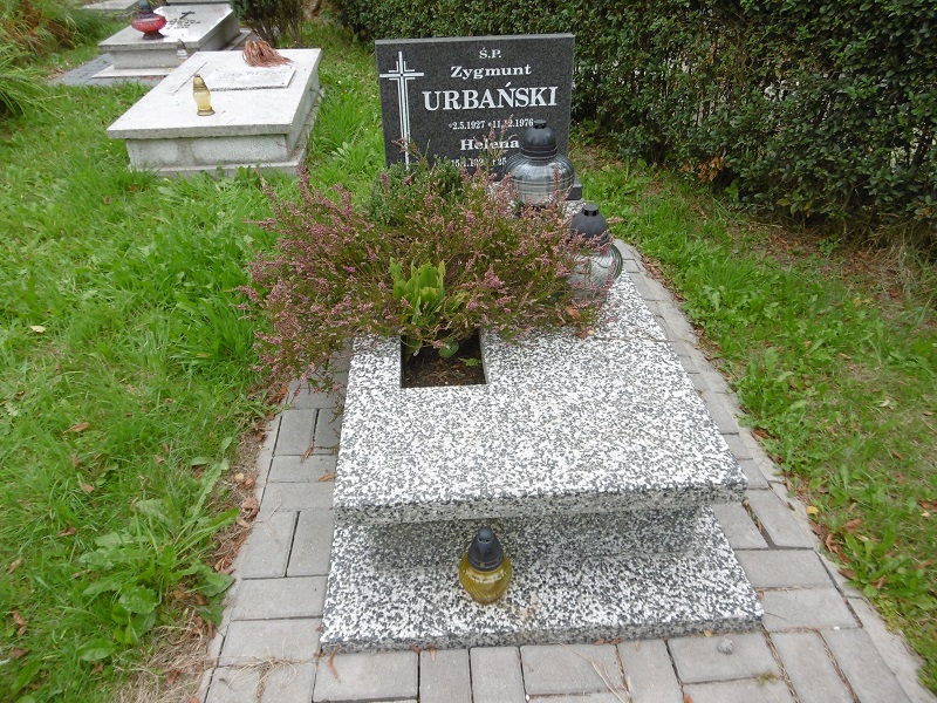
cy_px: 352
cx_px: 468
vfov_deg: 56.8
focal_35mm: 24
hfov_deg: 71.6
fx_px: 650
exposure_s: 1/200
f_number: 3.1
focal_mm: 4.3
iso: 100
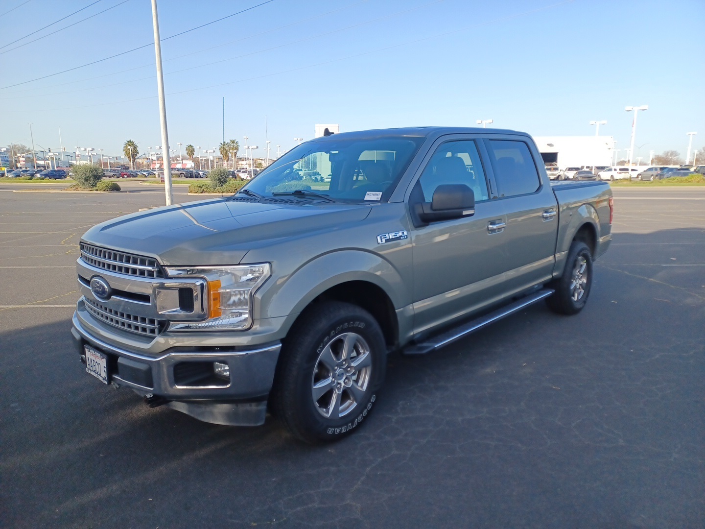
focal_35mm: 25
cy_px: 264
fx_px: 509
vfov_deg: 54.9
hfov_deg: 69.4
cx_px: 352
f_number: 1.8
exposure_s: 1/250
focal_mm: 4.6
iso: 33
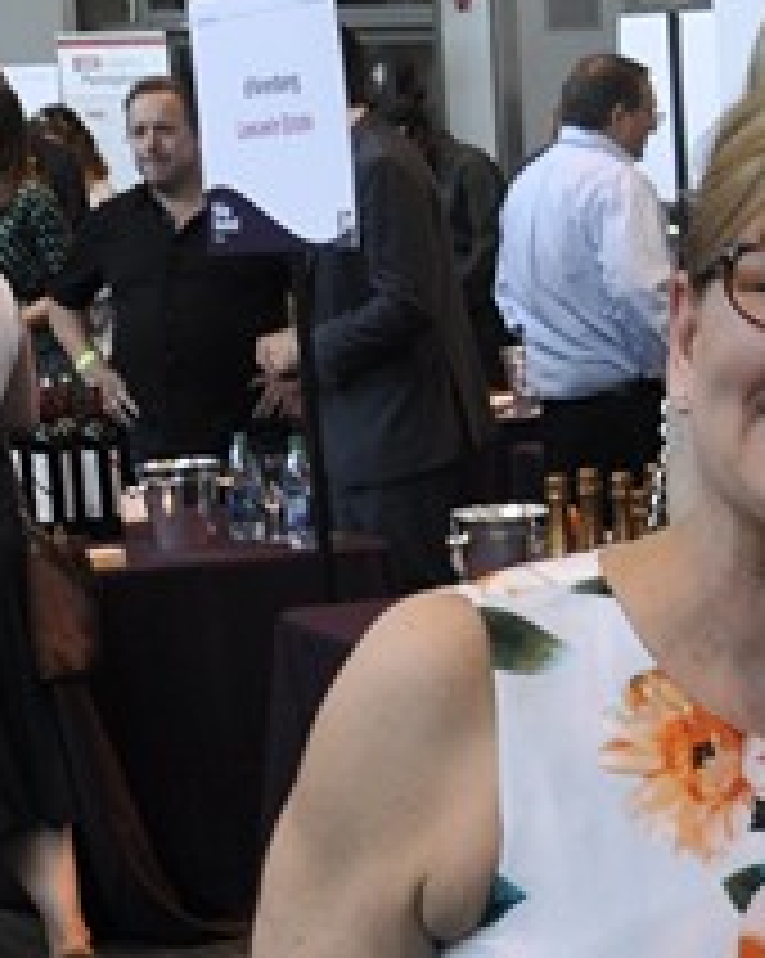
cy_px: 868
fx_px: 3373
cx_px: 1480
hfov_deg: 11.7
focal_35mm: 119
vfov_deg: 16.0
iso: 400
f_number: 5
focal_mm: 18
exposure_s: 1/60
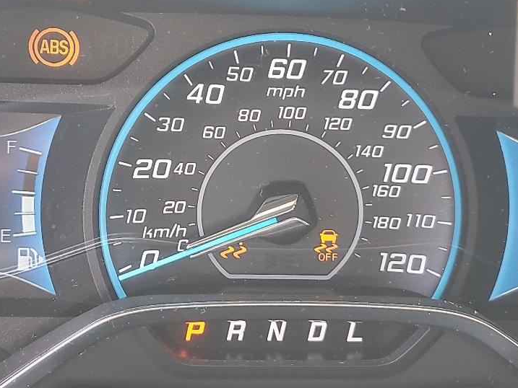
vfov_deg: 25.2
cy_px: 175
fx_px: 868
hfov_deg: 33.2
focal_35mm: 58
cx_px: 274
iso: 64
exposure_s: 1/60.2
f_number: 1.5
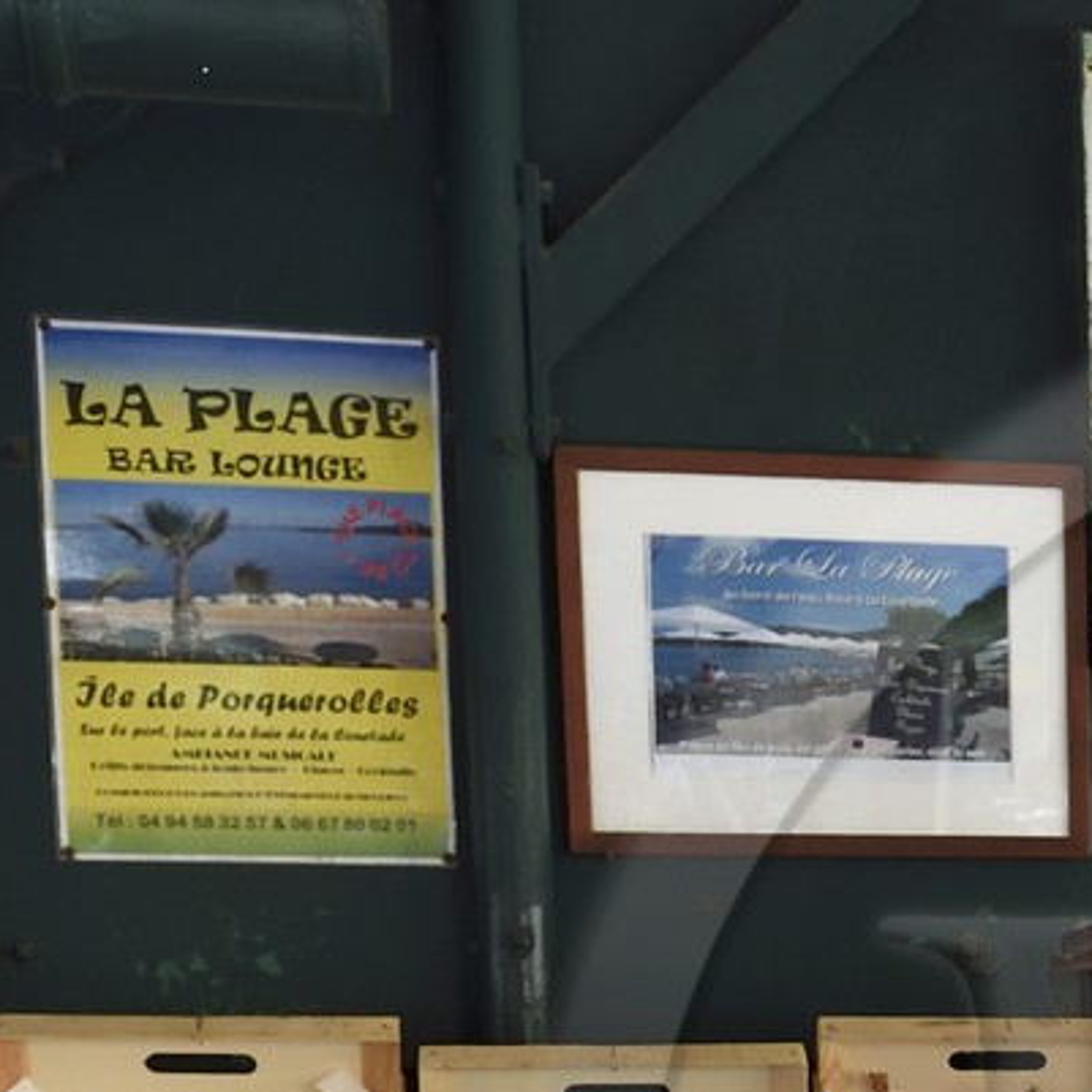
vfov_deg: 17.3
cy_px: 1364
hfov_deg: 16.7
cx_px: 1628
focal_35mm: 95
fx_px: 3391
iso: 1600
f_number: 7.1
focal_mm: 28
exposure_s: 1/80
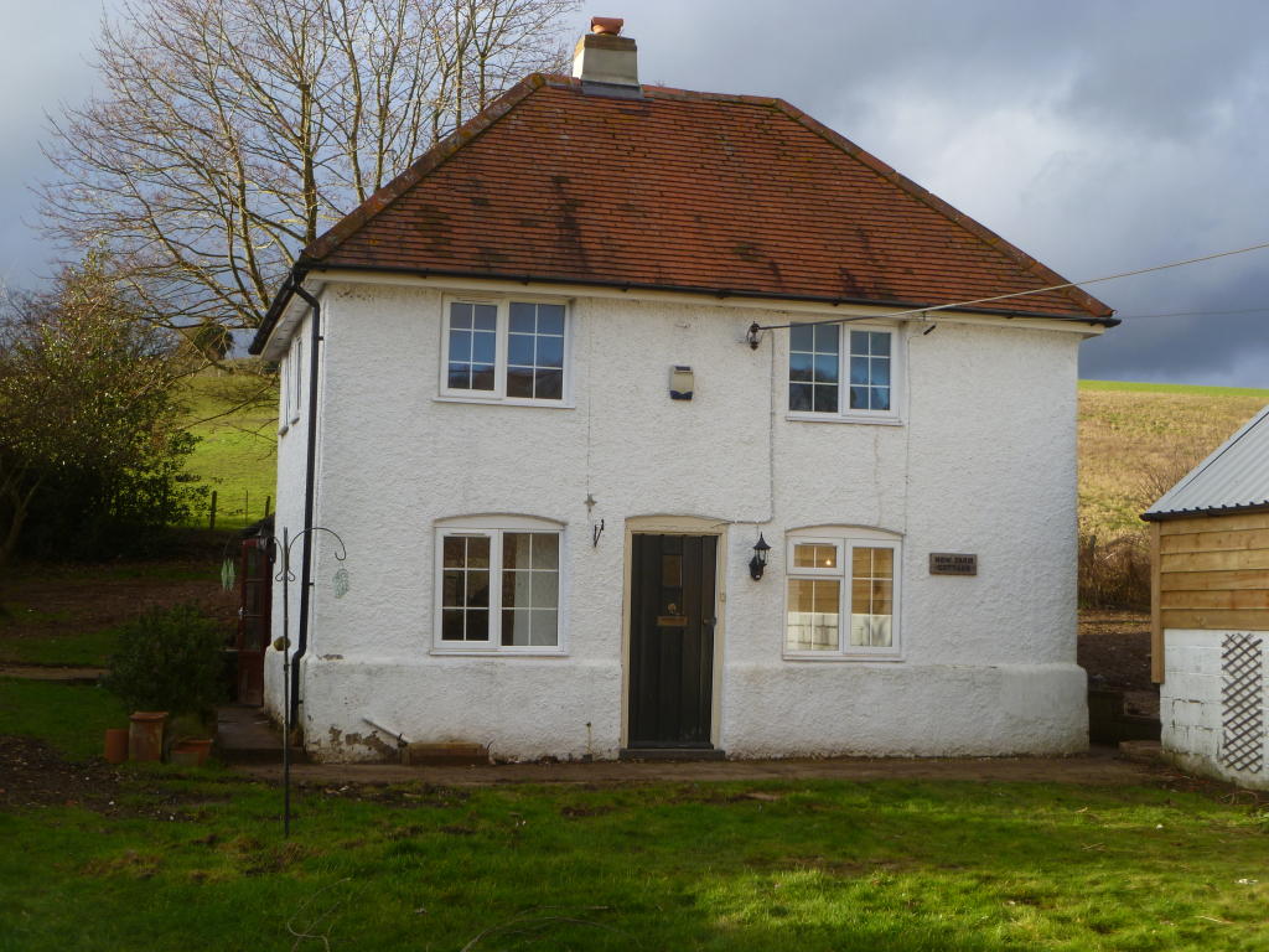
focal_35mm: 47
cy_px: 476
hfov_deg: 40.4
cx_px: 634
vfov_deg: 30.9
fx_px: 1723
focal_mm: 8.4
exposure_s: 1/200
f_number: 3.8
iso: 80
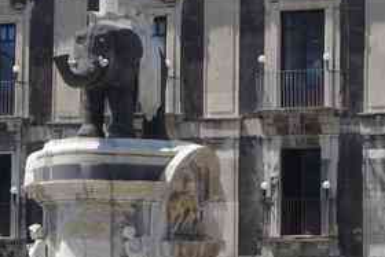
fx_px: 2222
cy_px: 87
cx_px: 113
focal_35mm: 208
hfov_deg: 9.9
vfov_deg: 6.6
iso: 200
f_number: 11
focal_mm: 38.8
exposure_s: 1/100
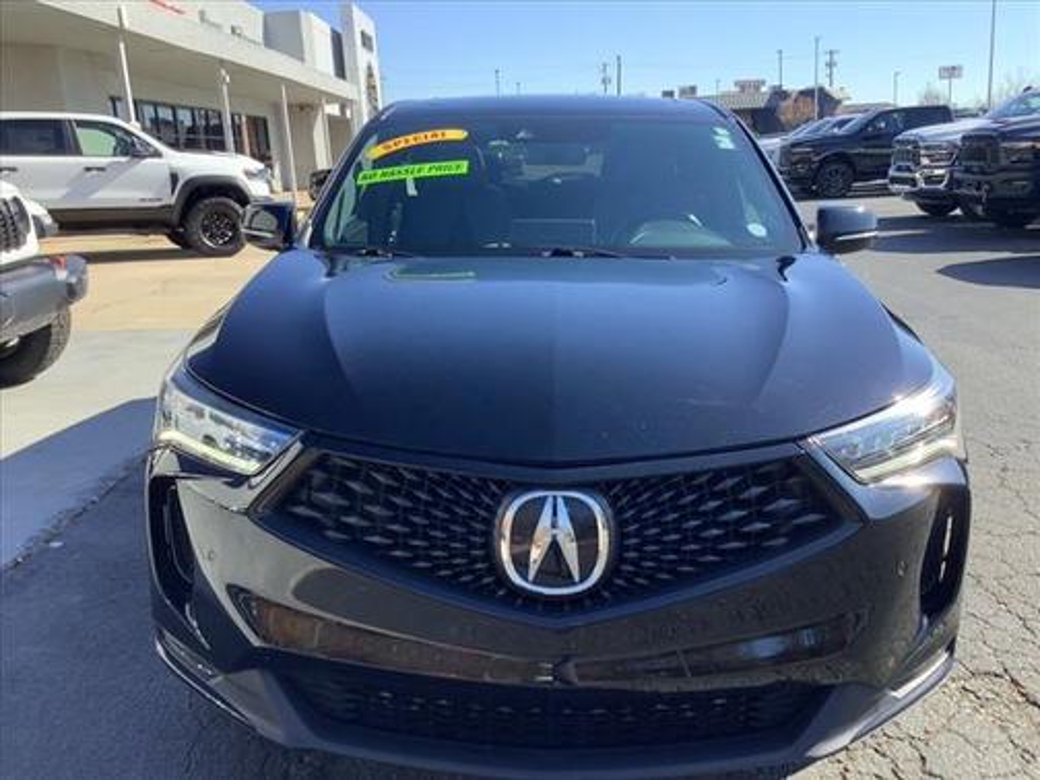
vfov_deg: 45.4
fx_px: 931
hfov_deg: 58.4
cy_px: 390
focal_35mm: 31
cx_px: 520
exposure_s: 1/306
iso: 25
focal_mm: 3.3
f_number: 2.4
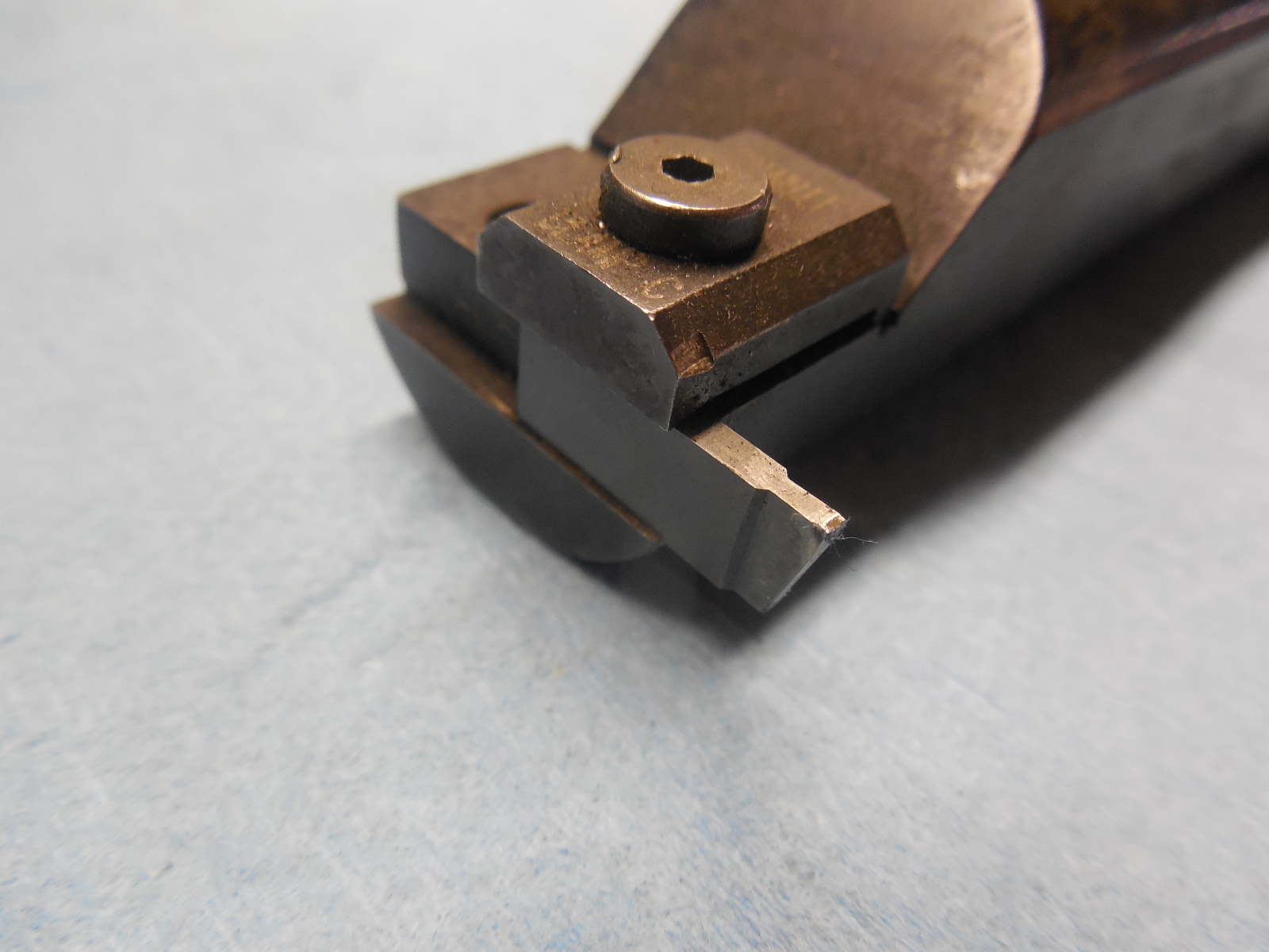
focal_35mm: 25
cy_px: 476
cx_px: 634
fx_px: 916
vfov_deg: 54.9
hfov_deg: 69.4
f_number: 3.3
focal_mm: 4.5
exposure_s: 1/30
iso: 280
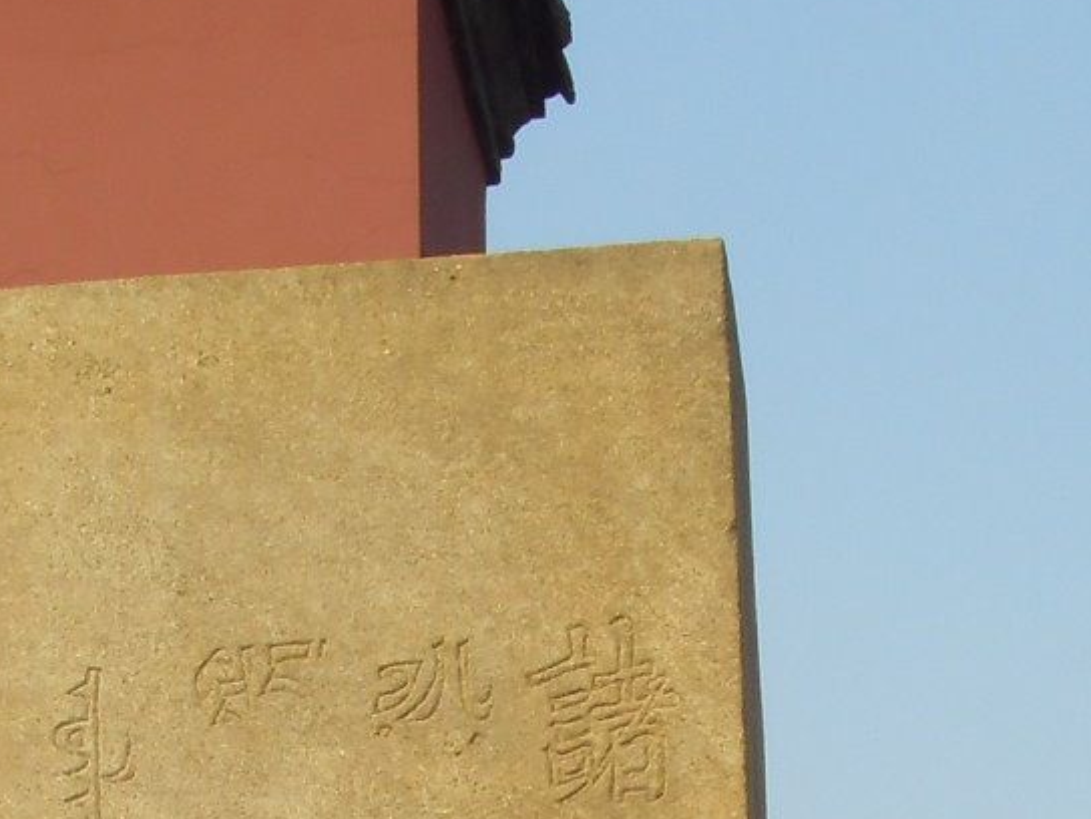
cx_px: 334
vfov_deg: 9.7
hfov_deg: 13.4
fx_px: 4636
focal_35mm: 147
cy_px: 1383
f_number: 6.2
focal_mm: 6.6
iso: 80
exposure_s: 1/180
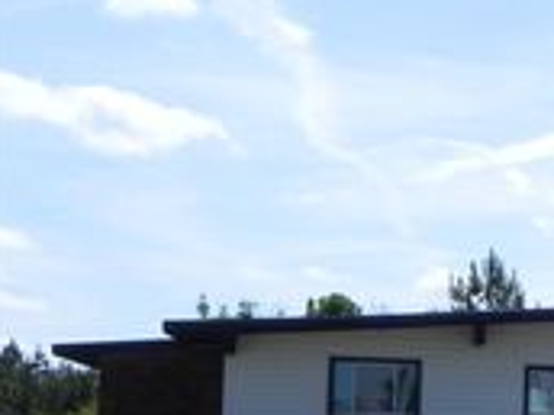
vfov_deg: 15.1
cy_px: 433
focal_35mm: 96
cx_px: 796
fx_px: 1536
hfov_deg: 18.4
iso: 160
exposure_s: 1/445
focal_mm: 5.9
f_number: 8
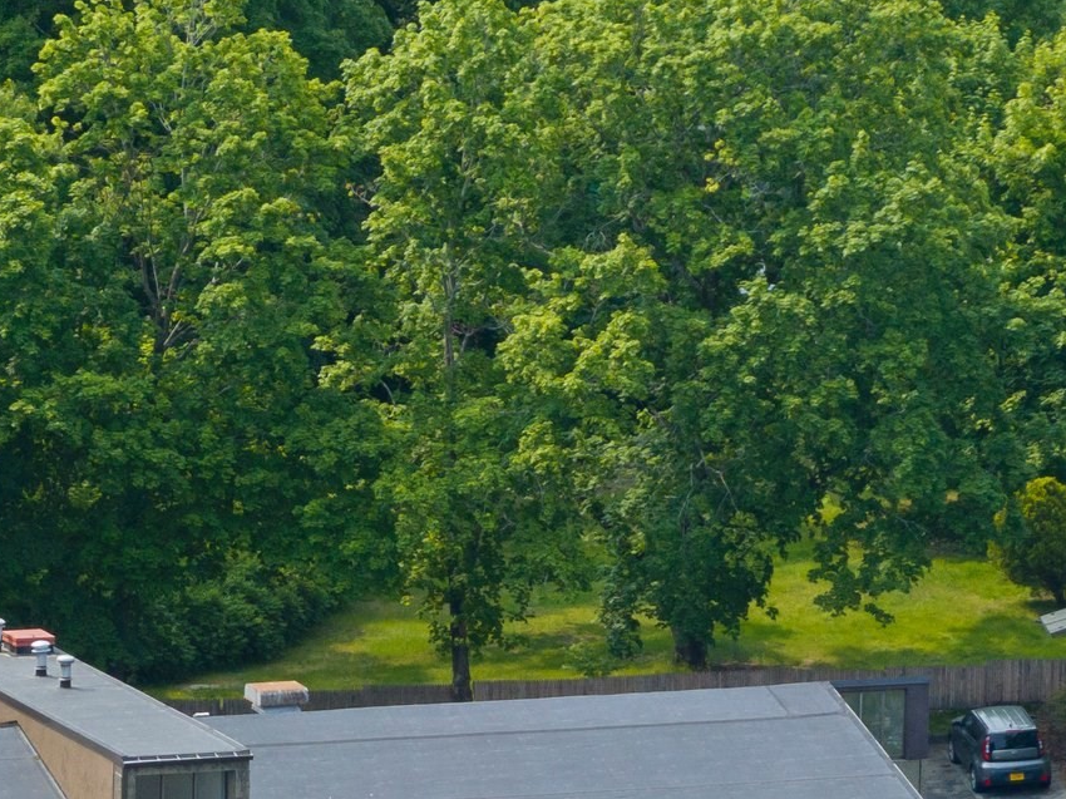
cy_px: 899
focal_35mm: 400
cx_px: 263
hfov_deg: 5.0
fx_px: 12315
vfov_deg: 3.7
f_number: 3.4
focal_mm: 30.71
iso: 100
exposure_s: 1/320
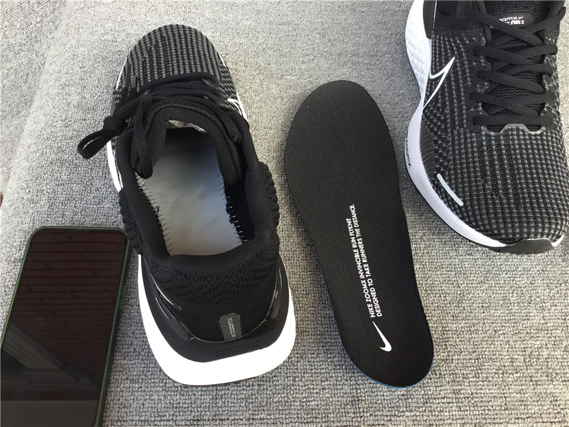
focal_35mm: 31
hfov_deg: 58.4
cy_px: 214
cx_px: 284
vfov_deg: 45.4
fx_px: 510
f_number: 2.4
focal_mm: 3.3
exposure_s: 1/100
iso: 40
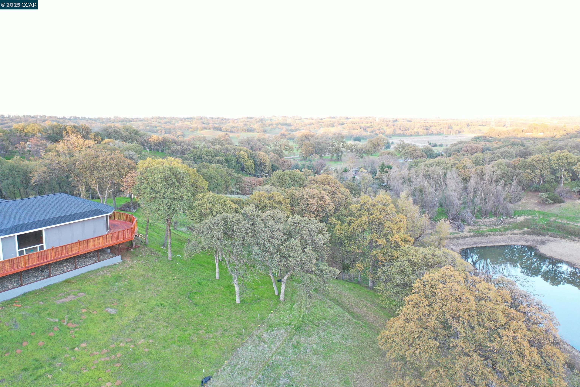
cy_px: 194
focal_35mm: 28
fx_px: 451
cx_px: 290
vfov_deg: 46.4
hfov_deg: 65.5
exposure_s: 1/30
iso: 120
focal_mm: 10.26
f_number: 2.8
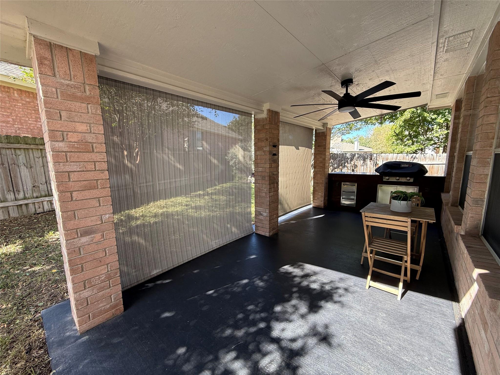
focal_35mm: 14
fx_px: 202
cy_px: 188
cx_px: 250
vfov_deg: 85.7
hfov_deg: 102.1
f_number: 2.2
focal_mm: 2.22
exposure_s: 1/148
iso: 64
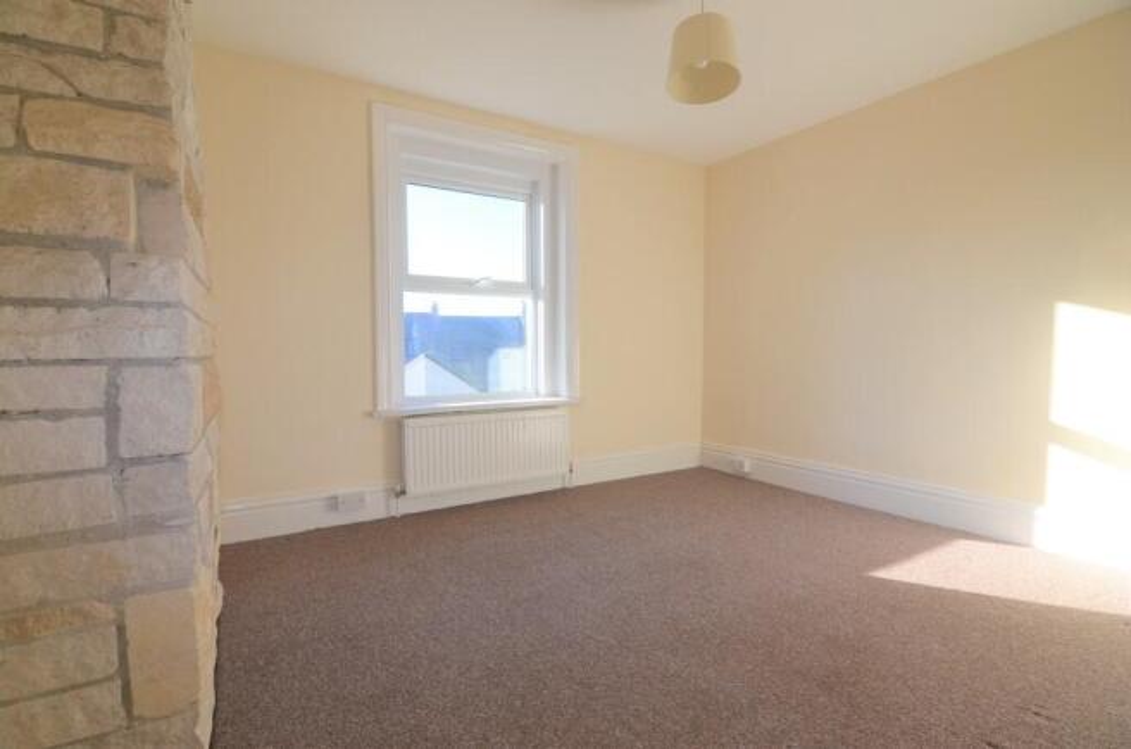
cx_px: 566
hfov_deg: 95.1
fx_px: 517
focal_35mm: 16
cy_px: 374
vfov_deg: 71.8
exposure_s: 1/160
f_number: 6.3
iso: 200
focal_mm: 11
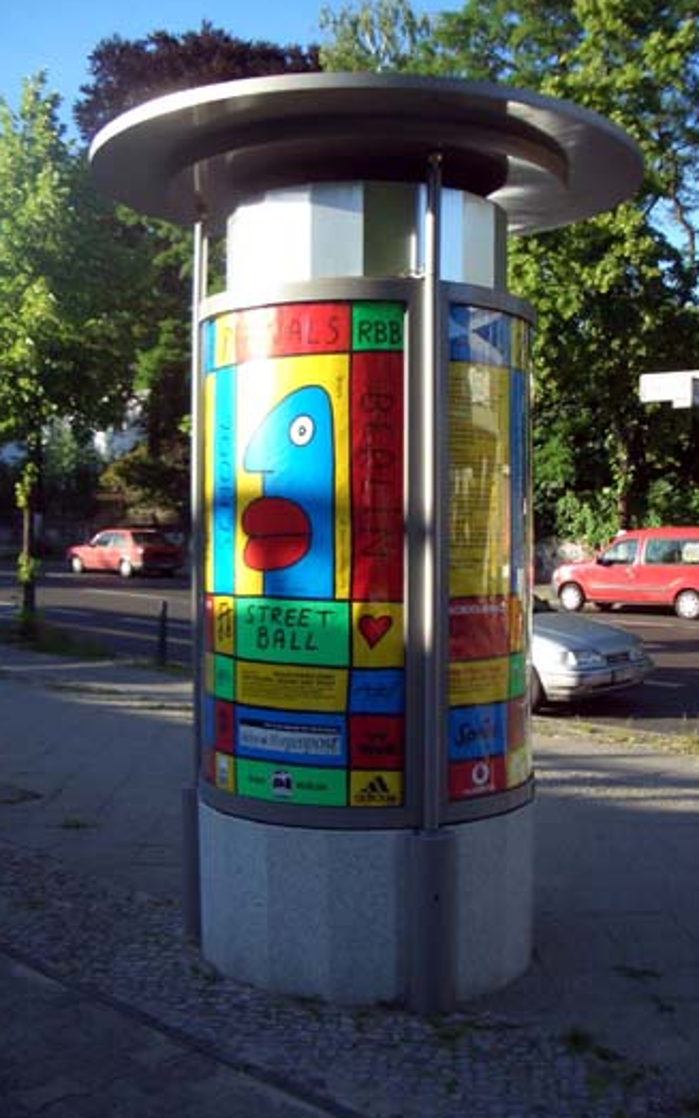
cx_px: 418
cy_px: 539
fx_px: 1188
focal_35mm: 39
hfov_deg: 32.7
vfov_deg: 50.4
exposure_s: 1/400
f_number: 2.6
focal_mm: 5.8
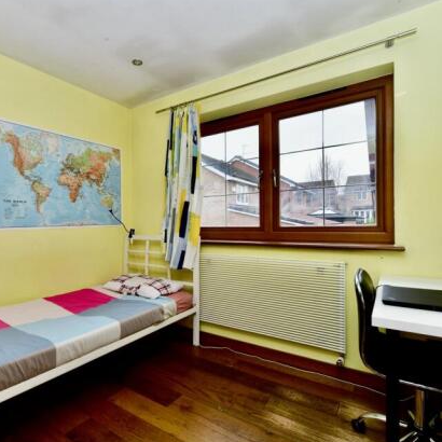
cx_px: 177
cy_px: 223
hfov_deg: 76.8
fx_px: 274
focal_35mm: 19
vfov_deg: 77.7
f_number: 6.7
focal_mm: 14
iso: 400
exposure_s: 1/180
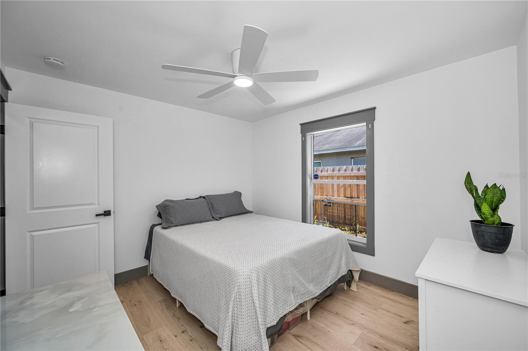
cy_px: 176
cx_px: 264
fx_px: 205
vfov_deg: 81.1
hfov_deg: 104.3
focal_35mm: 14
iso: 320
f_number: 8
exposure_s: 1/200
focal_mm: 14
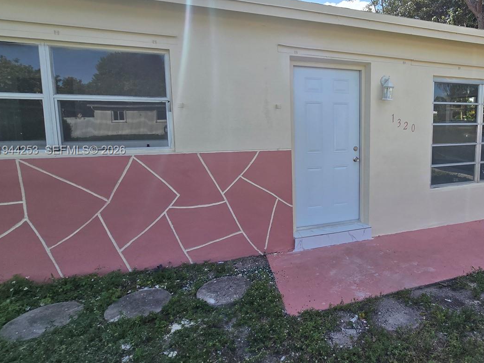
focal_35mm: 20
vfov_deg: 65.5
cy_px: 151
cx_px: 353
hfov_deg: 76.7
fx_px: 280
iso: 50
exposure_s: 1/1819
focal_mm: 2.2
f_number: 2.2
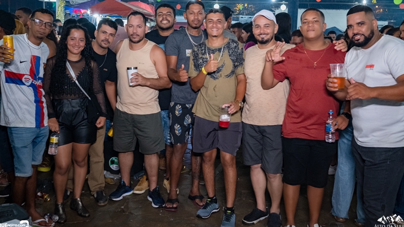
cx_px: 202
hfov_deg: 51.6
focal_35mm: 39
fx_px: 418
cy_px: 95
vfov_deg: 30.4
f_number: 3.2
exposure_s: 1/125
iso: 2500
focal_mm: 24
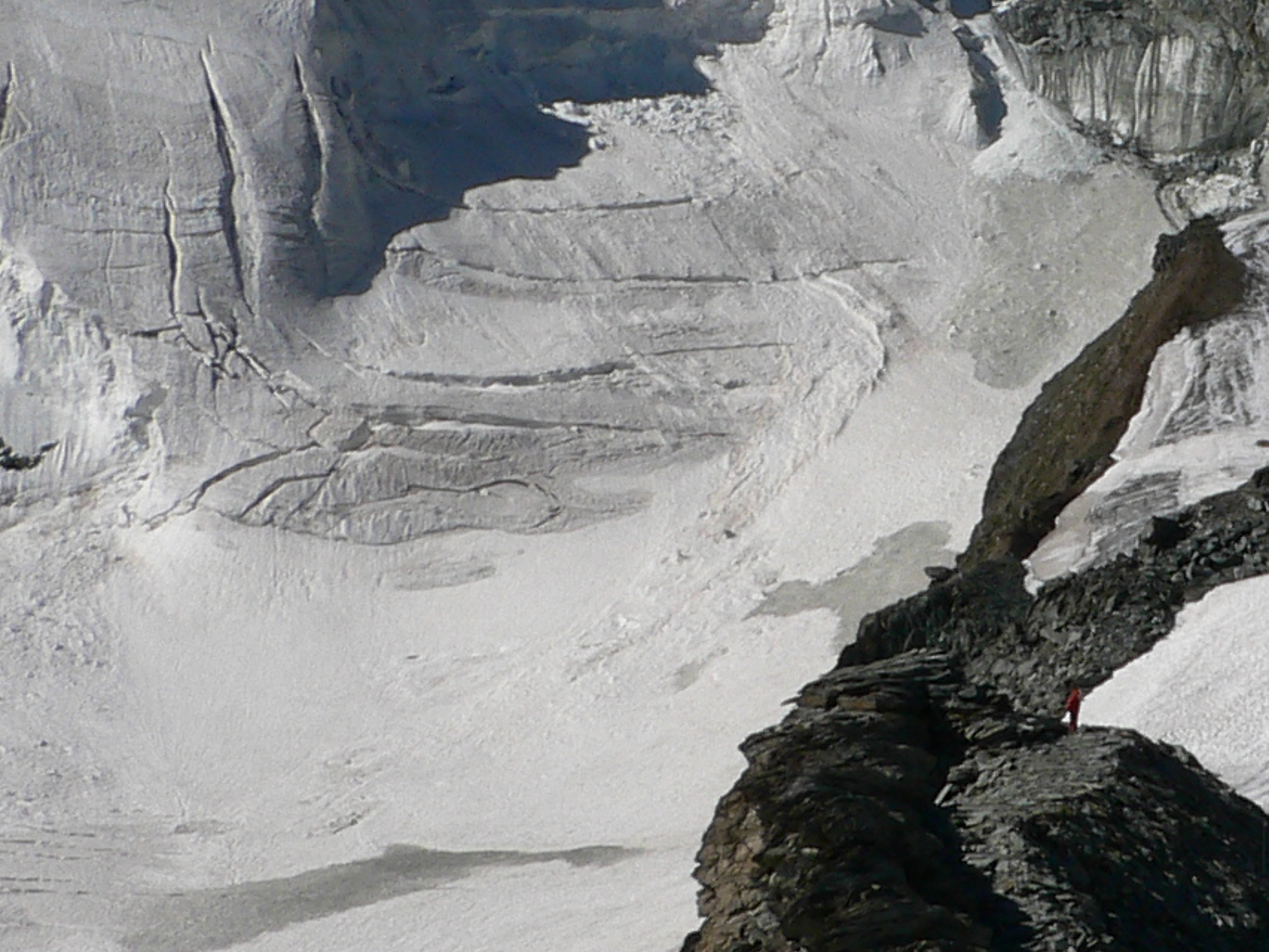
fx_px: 3960
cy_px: 283
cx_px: 1251
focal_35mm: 108
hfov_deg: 17.8
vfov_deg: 13.7
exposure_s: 1/800
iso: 80
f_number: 6.3
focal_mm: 6
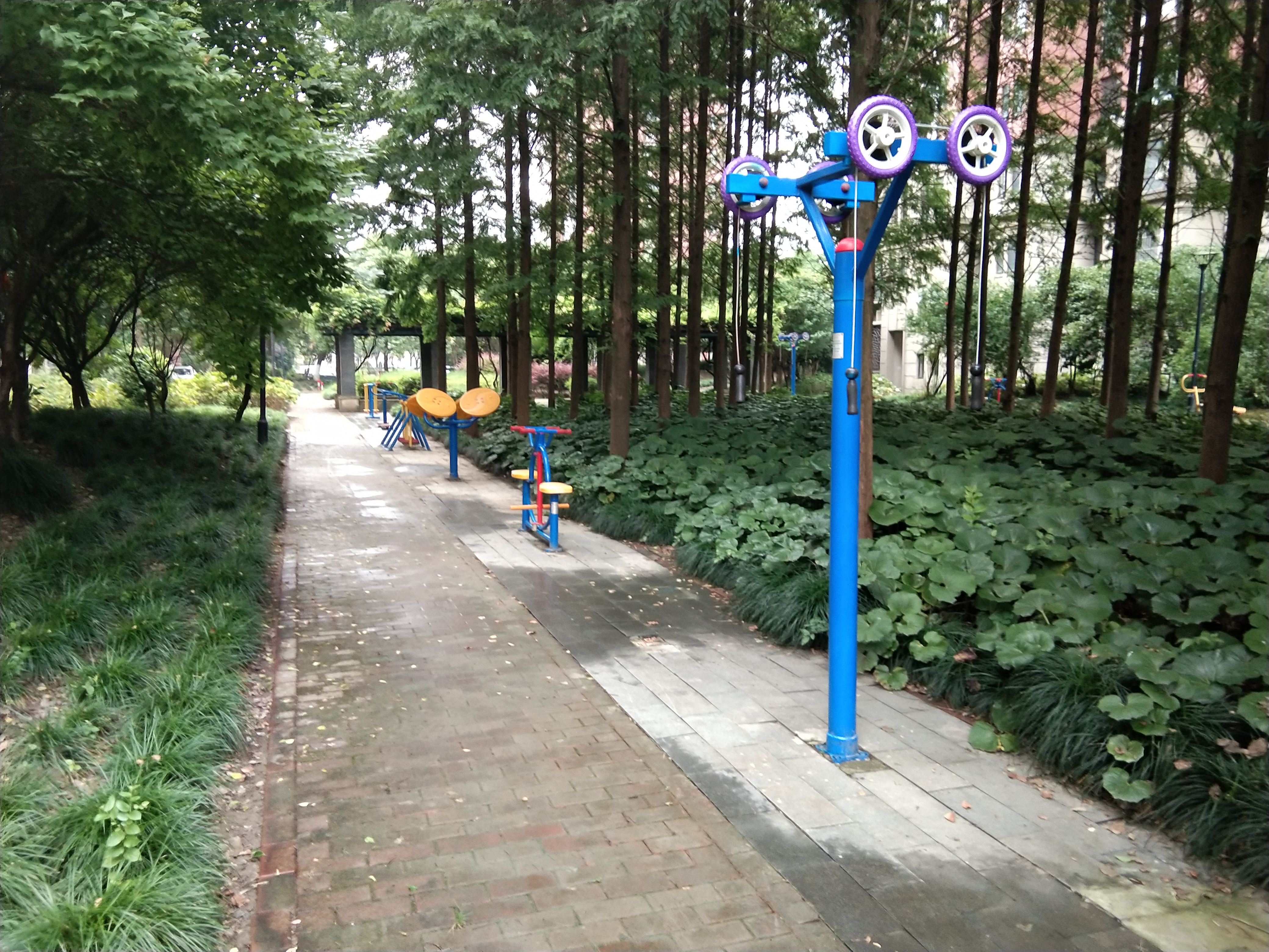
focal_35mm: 31
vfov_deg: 45.4
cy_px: 476
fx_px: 1136
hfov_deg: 58.4
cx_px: 634
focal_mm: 3.69
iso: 320
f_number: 2.2
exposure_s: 1/33.3
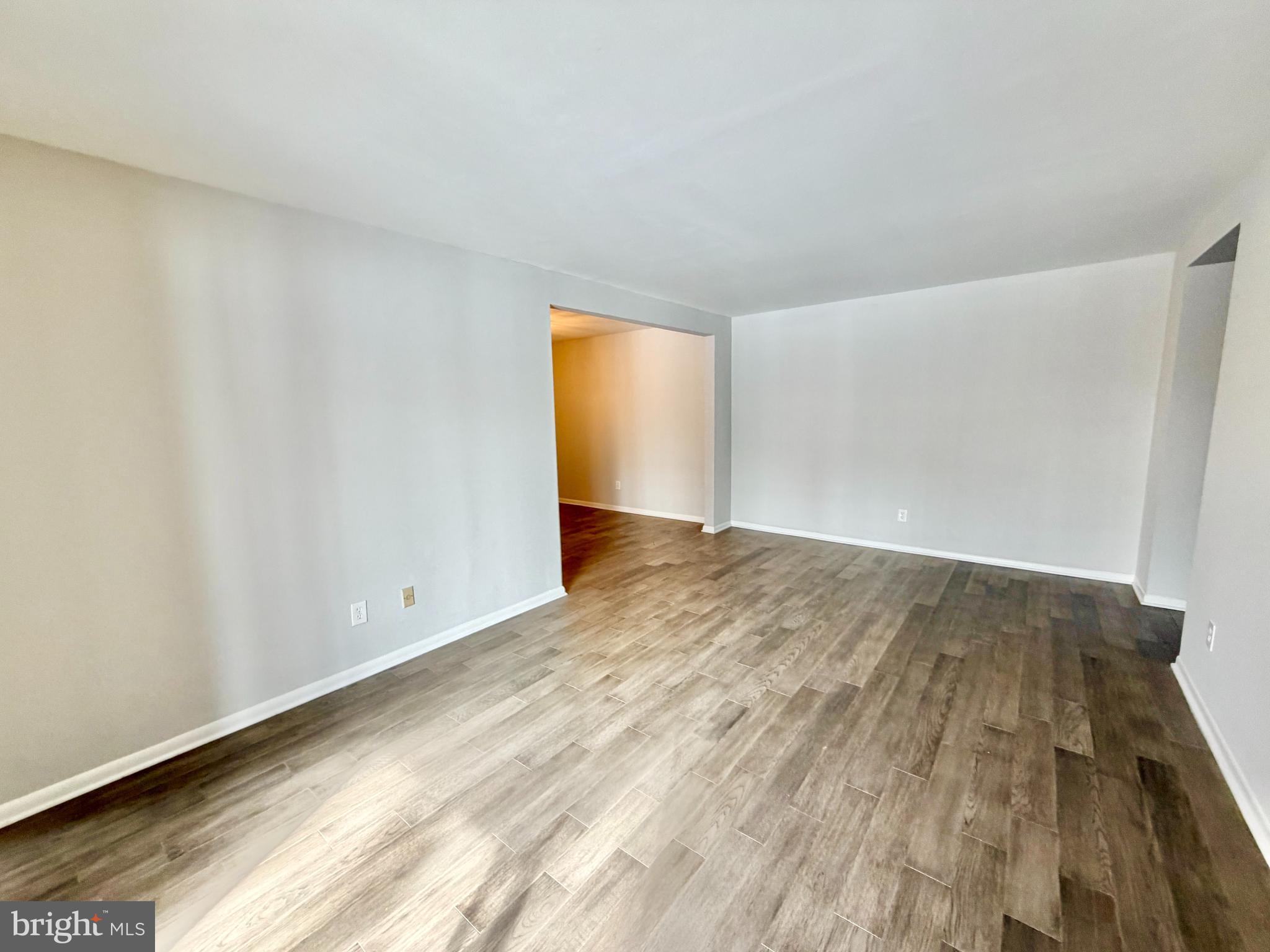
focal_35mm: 14
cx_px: 635
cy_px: 476
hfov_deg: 102.1
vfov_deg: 85.7
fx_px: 514
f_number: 2.2
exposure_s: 1/120
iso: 160
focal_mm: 2.22
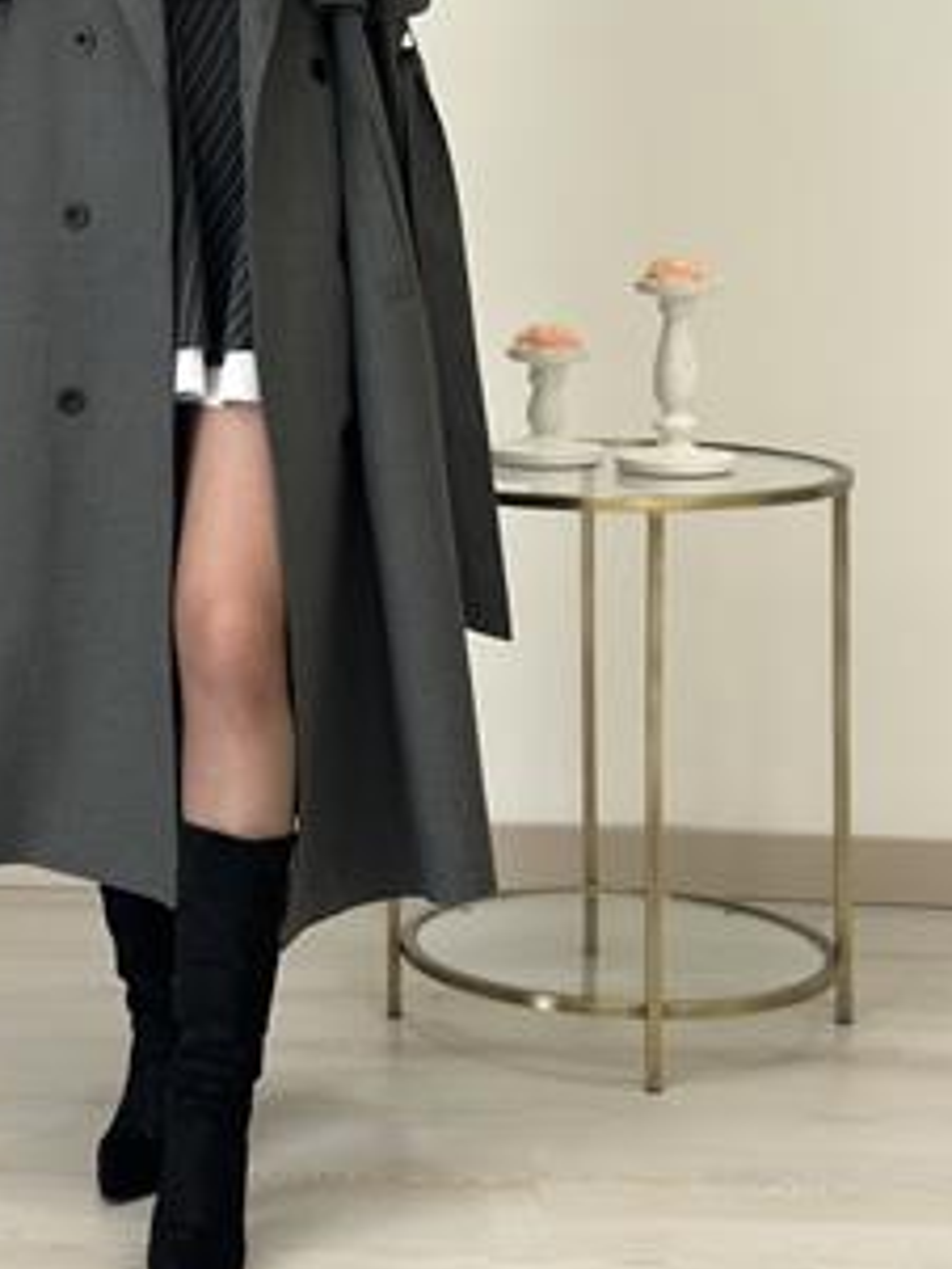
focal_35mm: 85
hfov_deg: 17.2
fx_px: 3115
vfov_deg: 22.7
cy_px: 272
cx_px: 185
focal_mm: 6.86
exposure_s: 1/450
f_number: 1.78
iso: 80
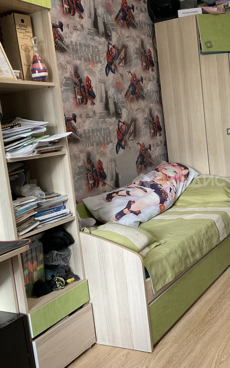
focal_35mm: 42
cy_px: 181
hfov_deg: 29.9
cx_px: 179
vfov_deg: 47.2
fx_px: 421
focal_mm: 3
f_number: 1.8
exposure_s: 1/50
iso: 125
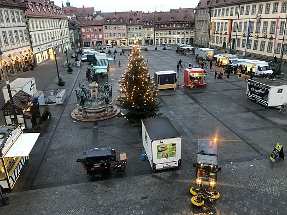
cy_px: 108
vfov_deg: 49.7
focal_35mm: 28
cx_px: 144
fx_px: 232
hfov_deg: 63.4
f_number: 1.8
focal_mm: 3.99
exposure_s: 1/17
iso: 100
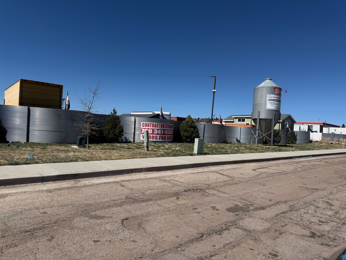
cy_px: 130
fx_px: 240
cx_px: 173
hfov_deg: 71.6
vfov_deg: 56.8
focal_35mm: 24
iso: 80
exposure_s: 1/8130
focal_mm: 6.76
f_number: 1.78
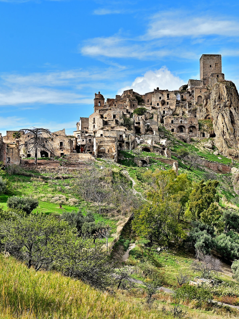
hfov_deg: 25.1
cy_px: 160
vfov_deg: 33.2
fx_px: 534
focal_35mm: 58
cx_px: 154
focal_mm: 40
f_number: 8
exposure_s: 1/200
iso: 100
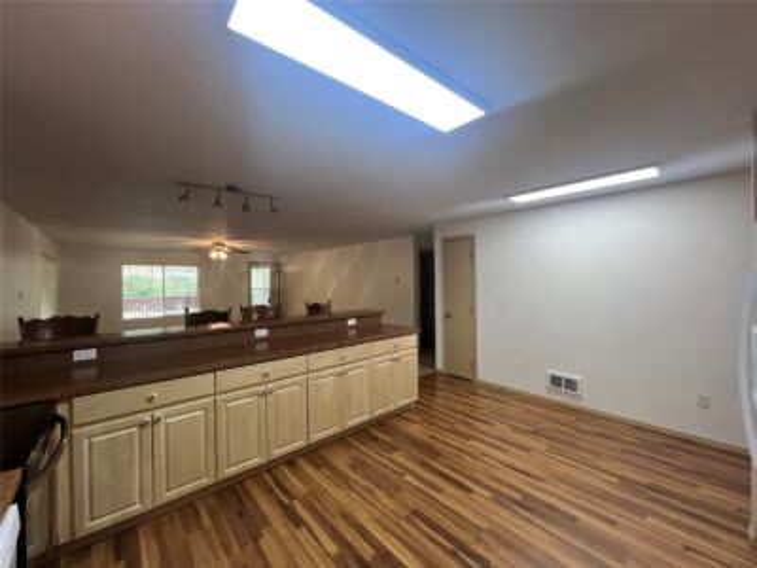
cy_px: 284
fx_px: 284
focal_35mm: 13
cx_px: 378
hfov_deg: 106.2
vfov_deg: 89.9
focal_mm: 1.57
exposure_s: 1/120
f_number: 1.8
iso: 250
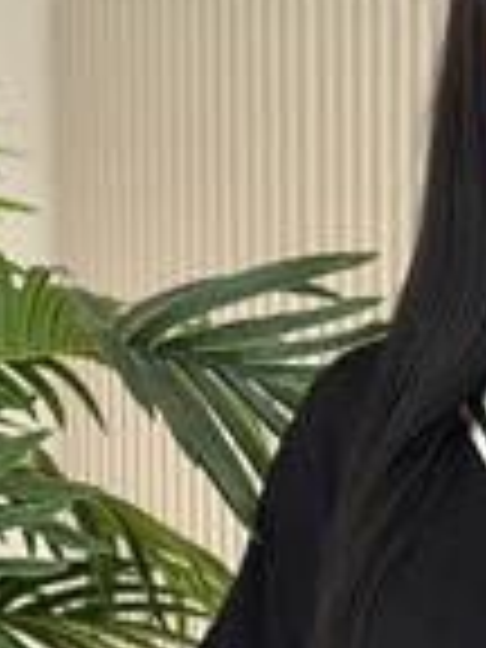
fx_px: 3332
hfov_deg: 8.2
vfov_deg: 10.9
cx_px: 639
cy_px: 736
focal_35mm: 178
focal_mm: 6.86
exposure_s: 1/244
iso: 80
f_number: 1.78
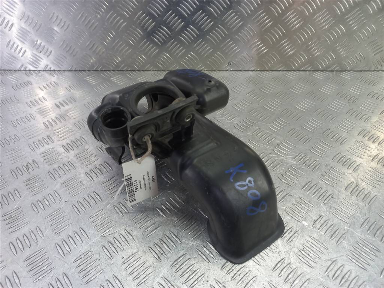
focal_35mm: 25
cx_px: 192
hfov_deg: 69.4
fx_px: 277
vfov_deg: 54.9
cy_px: 144
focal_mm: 4.6
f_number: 1.8
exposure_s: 1/50
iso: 64
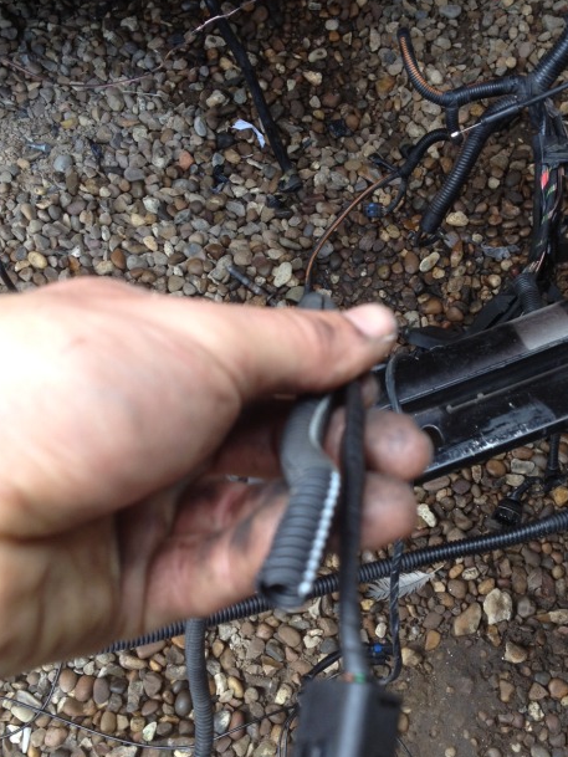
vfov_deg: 41.2
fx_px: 1006
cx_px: 324
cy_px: 414
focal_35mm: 46
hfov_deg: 31.5
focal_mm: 4.3
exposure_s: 1/120
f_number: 2.4
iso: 80
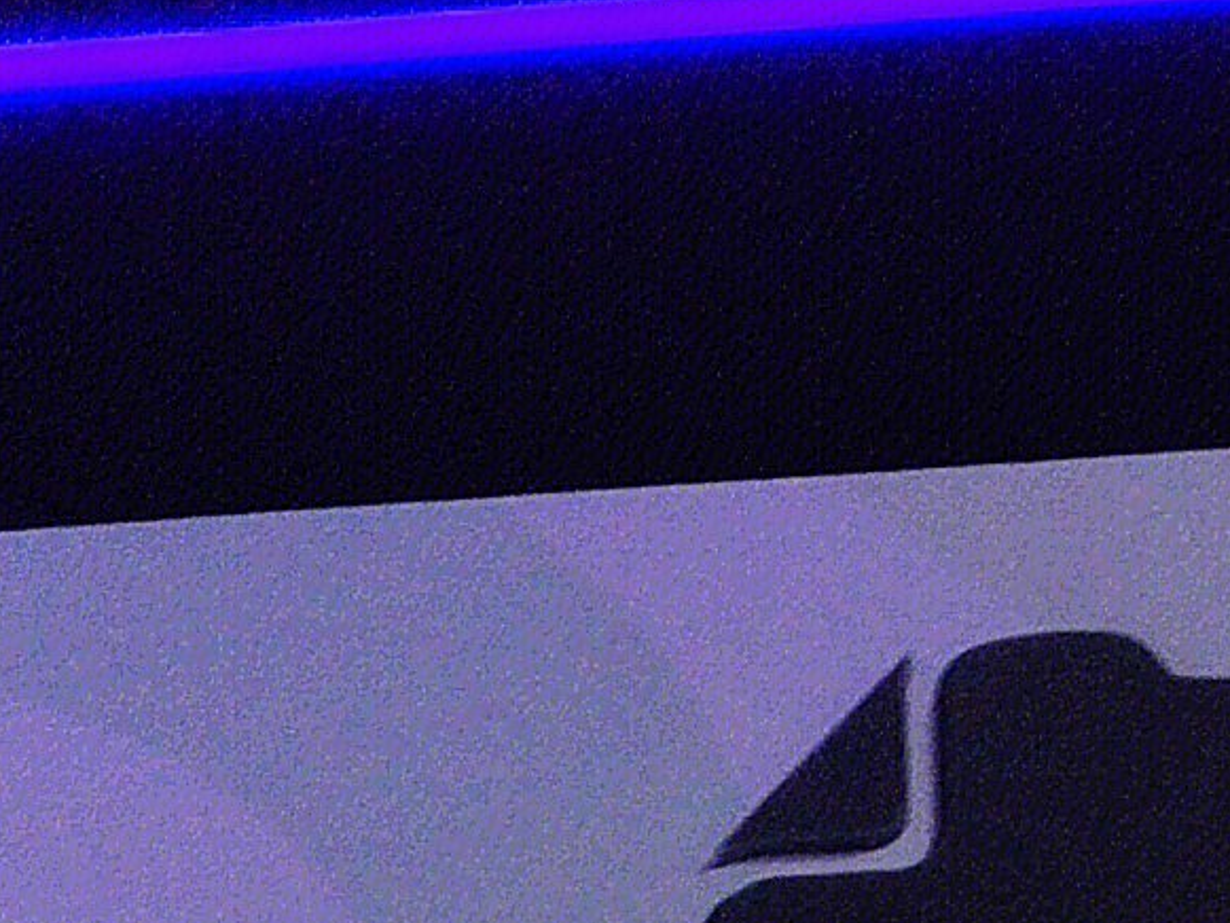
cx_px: 603
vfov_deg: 6.1
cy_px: 2538
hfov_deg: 8.7
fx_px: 8068
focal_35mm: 227
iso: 112
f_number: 1.75
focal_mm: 4.75
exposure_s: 1/1847
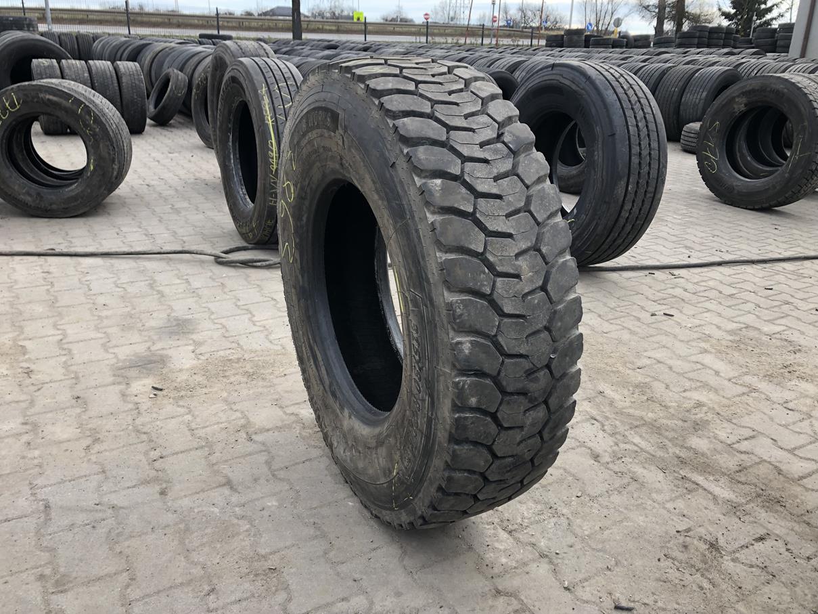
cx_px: 409
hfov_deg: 63.4
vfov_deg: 49.8
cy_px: 307
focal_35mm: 28
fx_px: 662
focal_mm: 3.99
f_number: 1.8
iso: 25
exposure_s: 1/120
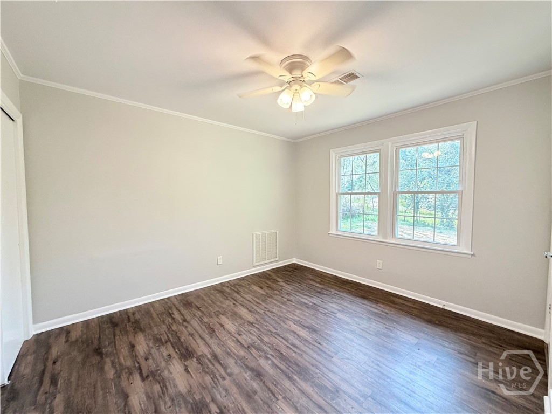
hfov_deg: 102.1
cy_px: 207
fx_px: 223
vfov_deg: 85.7
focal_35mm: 14
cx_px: 276
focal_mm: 2.22
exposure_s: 1/60
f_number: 2.2
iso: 250
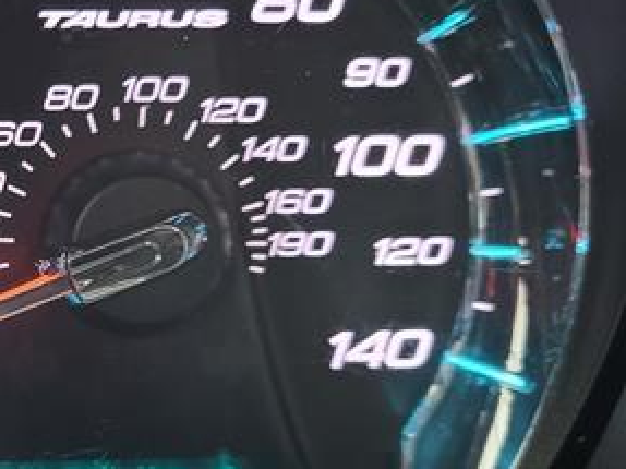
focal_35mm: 58
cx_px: -37
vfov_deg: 25.1
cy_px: 294
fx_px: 1048
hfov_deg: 30.3
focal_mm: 5.4
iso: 320
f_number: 1.8
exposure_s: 1/50
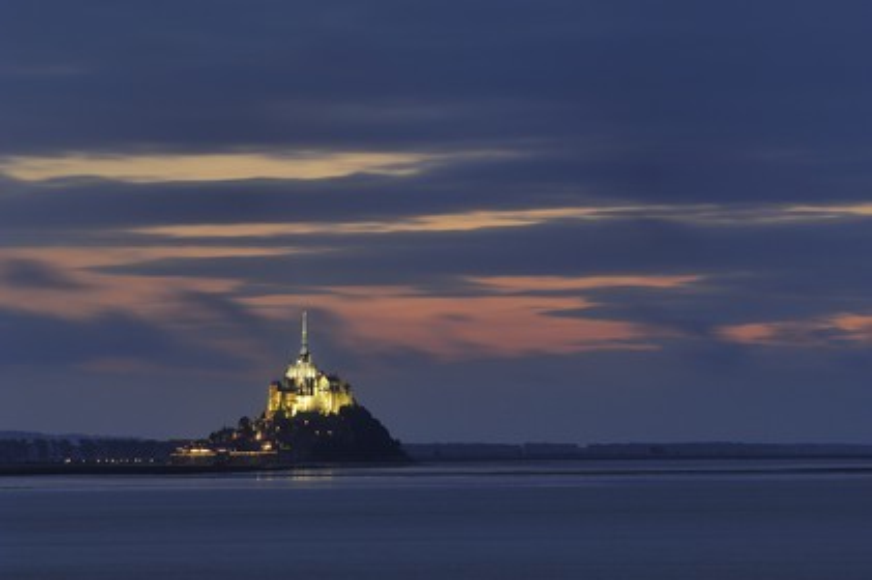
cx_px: 436
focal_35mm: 210
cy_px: 290
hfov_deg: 9.8
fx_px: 5083
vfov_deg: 6.5
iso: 100
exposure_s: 10
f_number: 5.6
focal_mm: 140
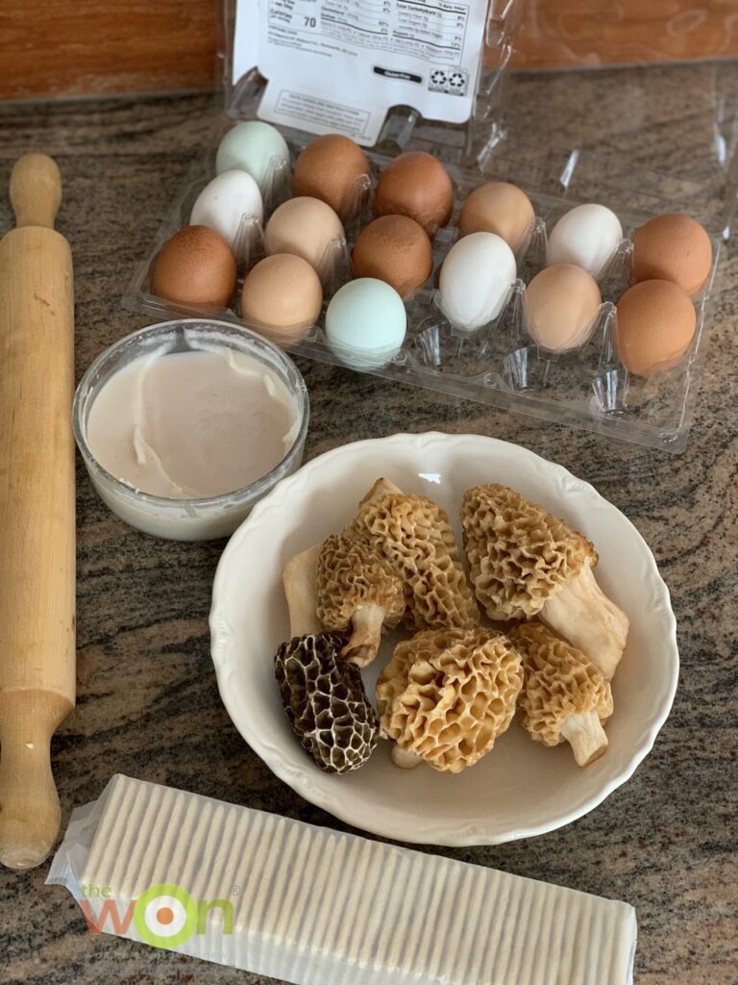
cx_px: 369
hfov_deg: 28.0
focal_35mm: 52
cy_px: 492
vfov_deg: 36.8
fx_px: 1478
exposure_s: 1/60
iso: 320
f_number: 2.4
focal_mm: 6
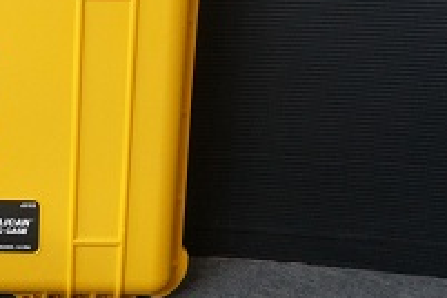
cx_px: -53
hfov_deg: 21.3
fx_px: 1125
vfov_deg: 15.0
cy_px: 252
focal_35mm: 91
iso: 1250
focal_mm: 19
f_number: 4
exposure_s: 1/160
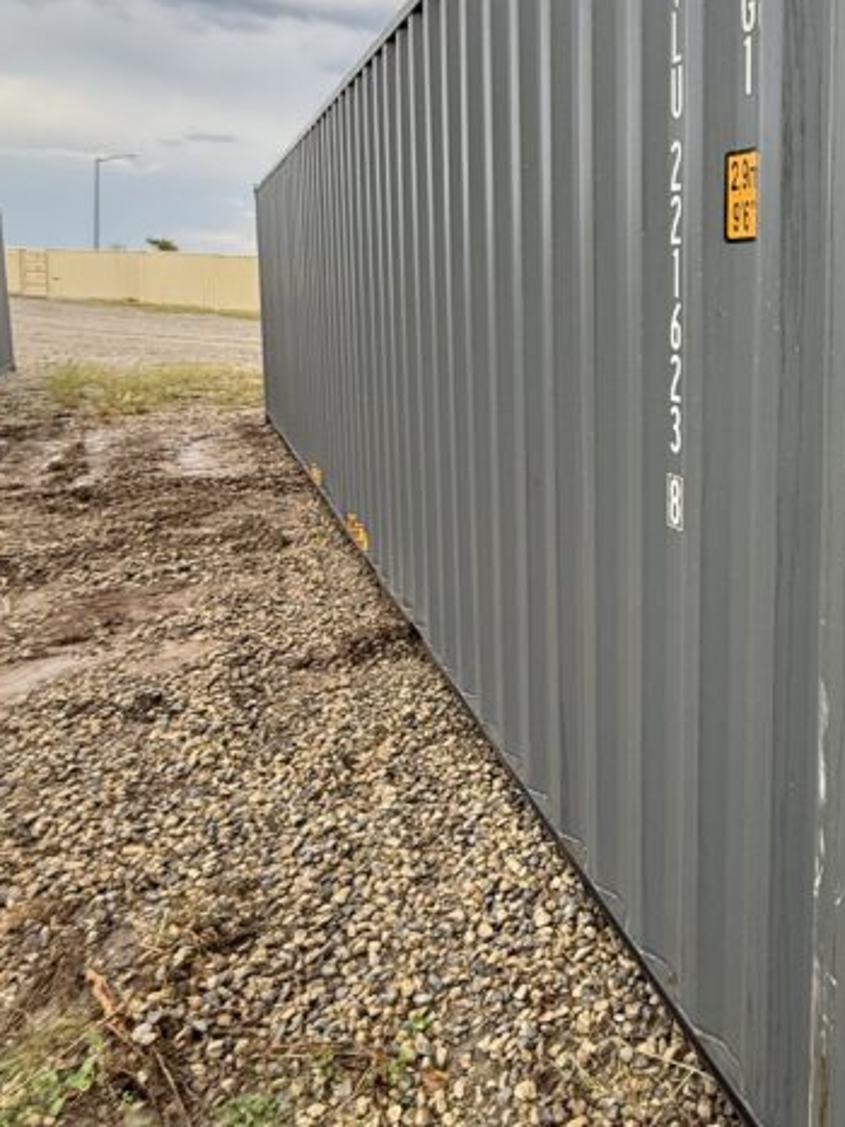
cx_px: 758
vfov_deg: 59.0
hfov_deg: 42.9
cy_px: 403
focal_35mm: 30
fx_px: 977
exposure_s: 1/113
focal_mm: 2.22
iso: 64
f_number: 2.2
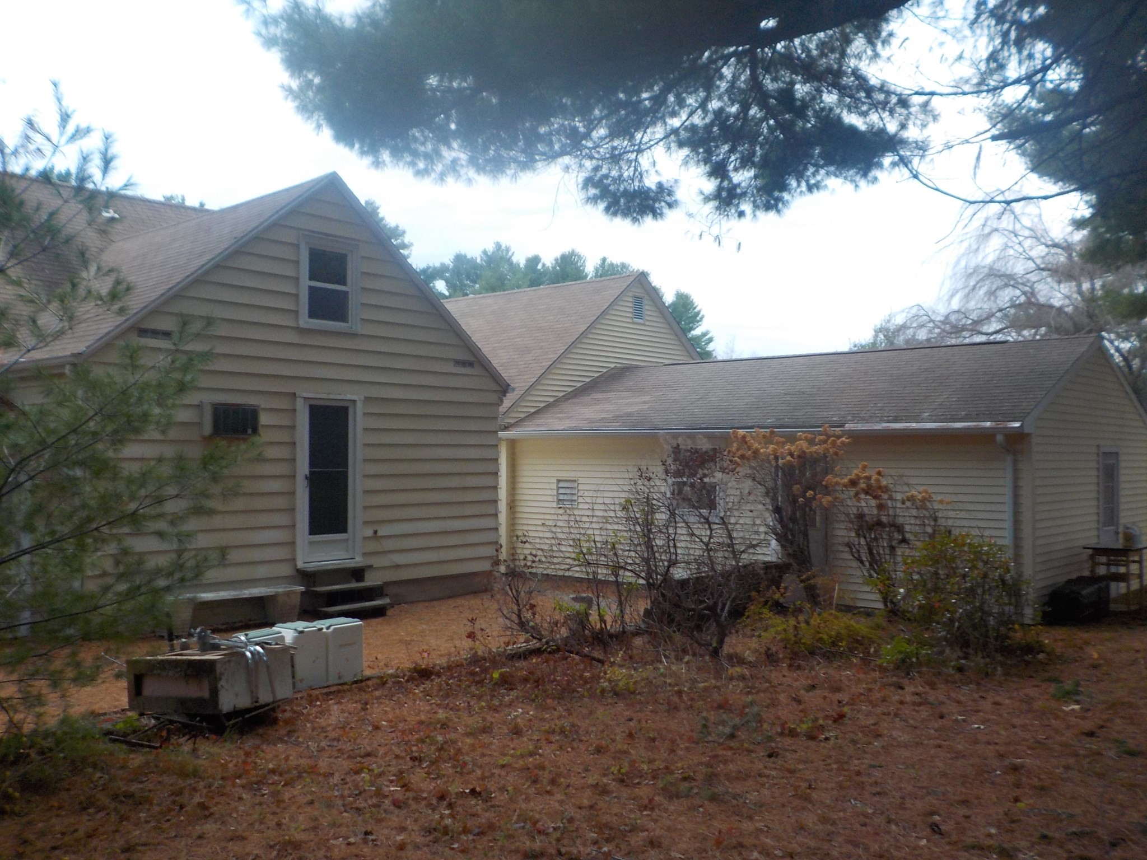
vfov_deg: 46.8
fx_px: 994
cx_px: 574
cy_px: 430
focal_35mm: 30
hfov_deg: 60.0
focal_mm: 4.1
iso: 140
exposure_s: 1/30
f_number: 3.3
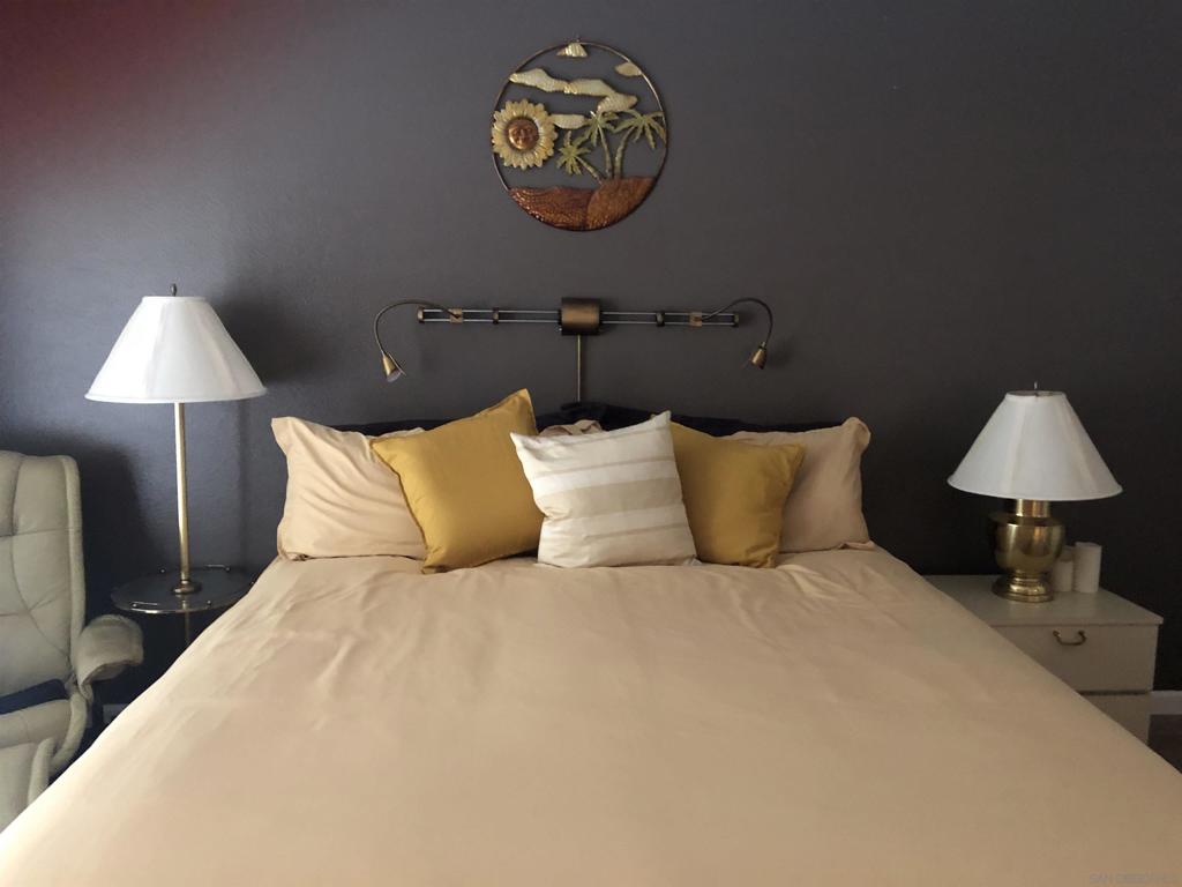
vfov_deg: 49.7
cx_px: 591
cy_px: 444
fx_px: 956
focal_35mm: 28
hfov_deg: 63.4
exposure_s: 1/4
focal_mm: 3.99
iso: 100
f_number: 1.8
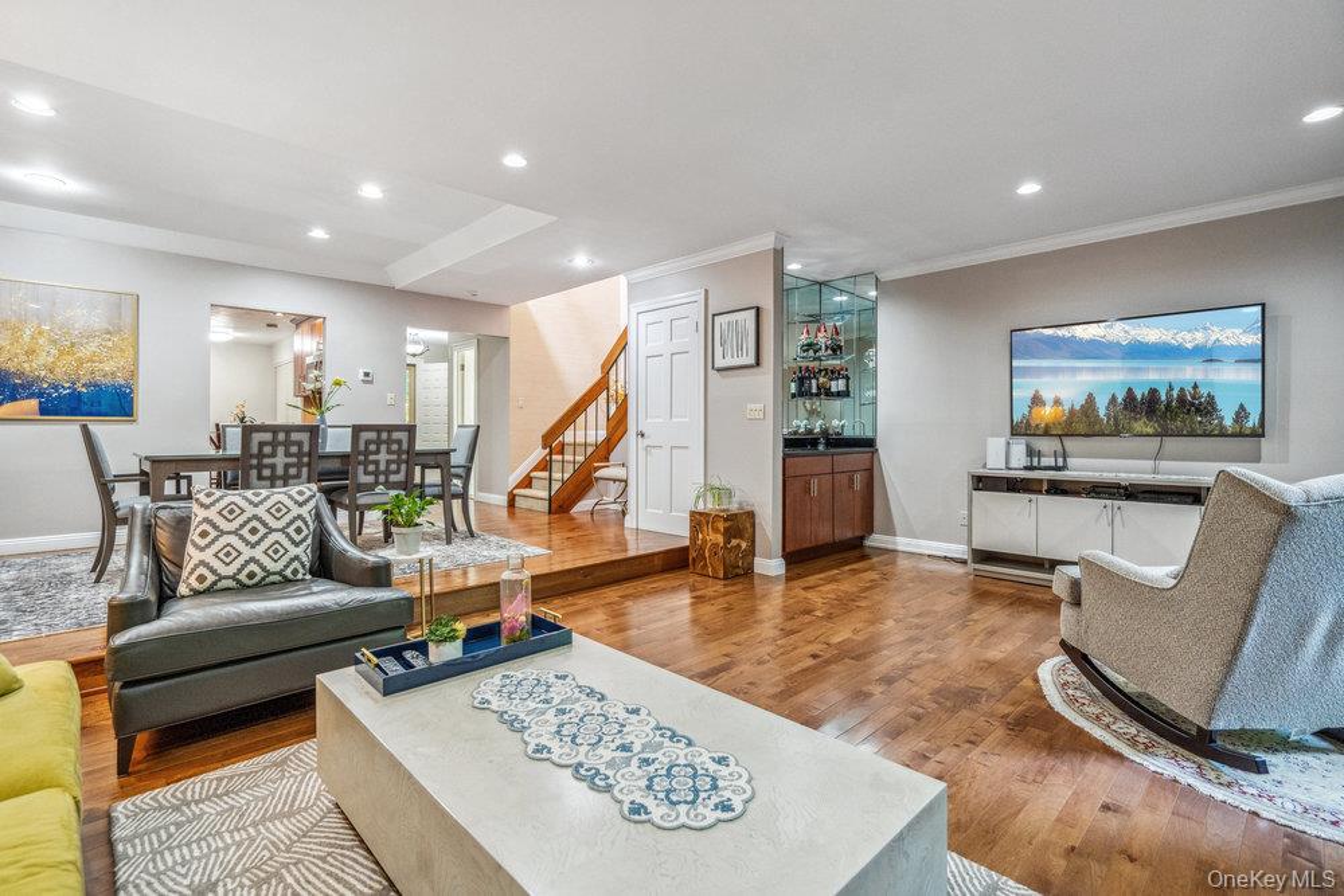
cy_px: 448
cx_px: 672
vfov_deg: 73.8
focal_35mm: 16
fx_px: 597
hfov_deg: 96.7
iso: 1600
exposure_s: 1/80
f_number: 5.6
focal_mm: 16
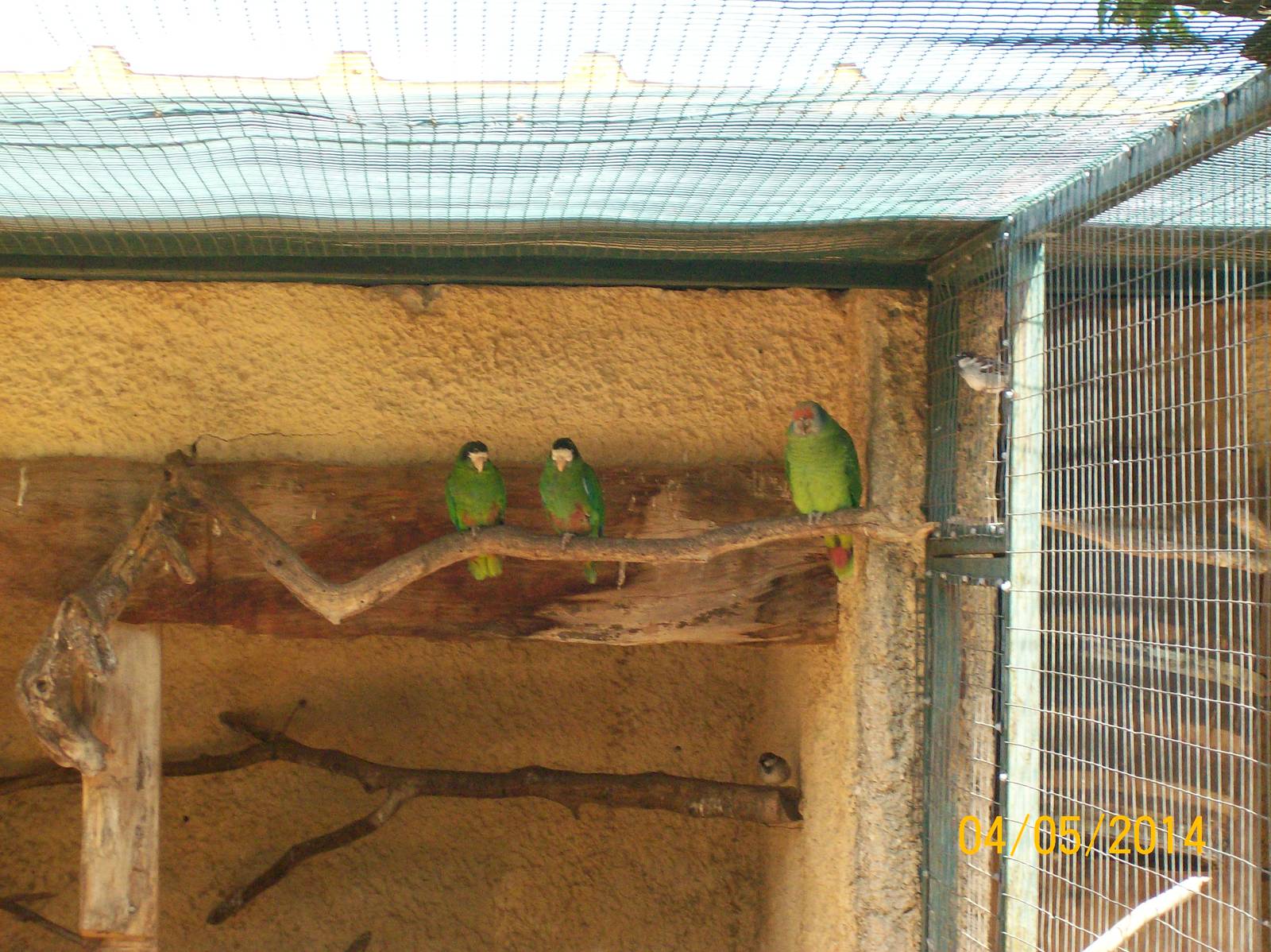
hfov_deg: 18.2
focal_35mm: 108
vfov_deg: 13.7
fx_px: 3963
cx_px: 636
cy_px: 476
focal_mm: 18
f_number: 4.8
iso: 140
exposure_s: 1/125
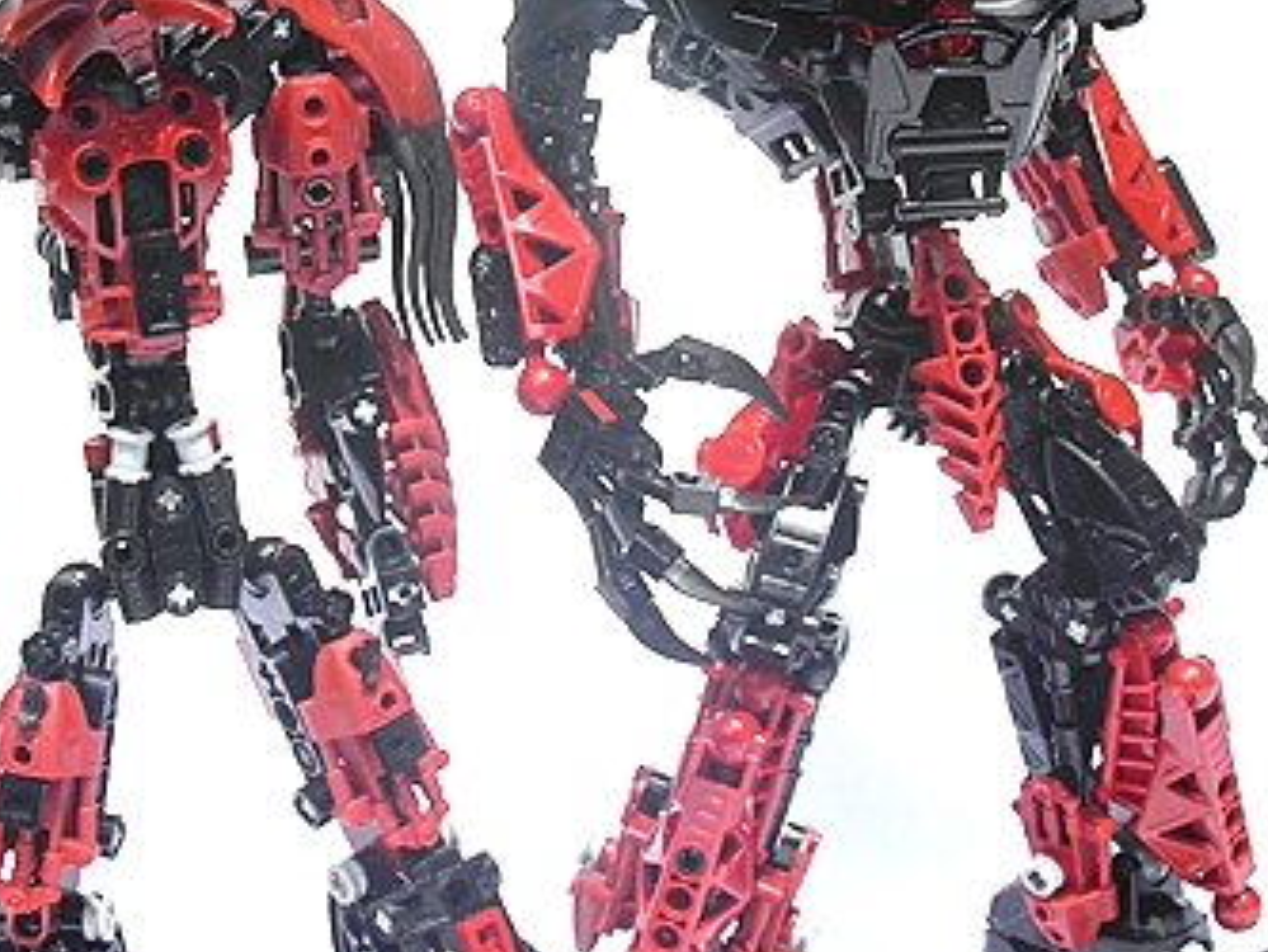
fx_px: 2968
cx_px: 495
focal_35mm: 81
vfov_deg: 18.1
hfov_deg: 24.1
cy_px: 274
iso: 79
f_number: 5.3
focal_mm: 7.5
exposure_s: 1/384
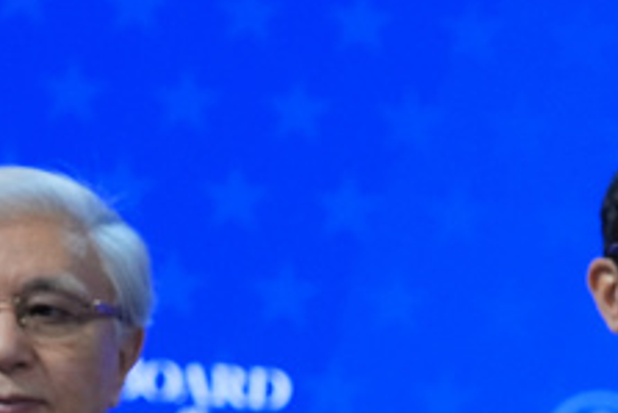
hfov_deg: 6.6
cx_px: 1097
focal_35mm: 307
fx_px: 5273
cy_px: 861
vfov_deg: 4.4
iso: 1250
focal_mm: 67
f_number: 3.2
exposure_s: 1/320
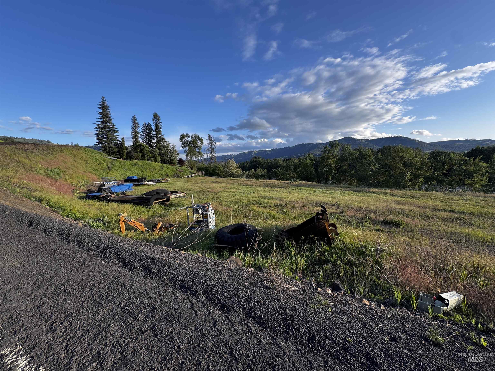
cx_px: 248
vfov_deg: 85.7
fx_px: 200
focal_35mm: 14
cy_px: 186
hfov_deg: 102.1
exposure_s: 1/512
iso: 40
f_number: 2.2
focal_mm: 2.22
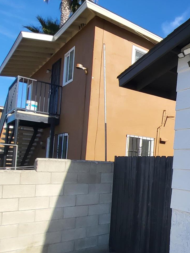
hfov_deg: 36.1
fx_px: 227
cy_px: 165
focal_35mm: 31
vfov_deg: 57.3
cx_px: 225
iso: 32
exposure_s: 1/836
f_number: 2.2
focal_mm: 1.74
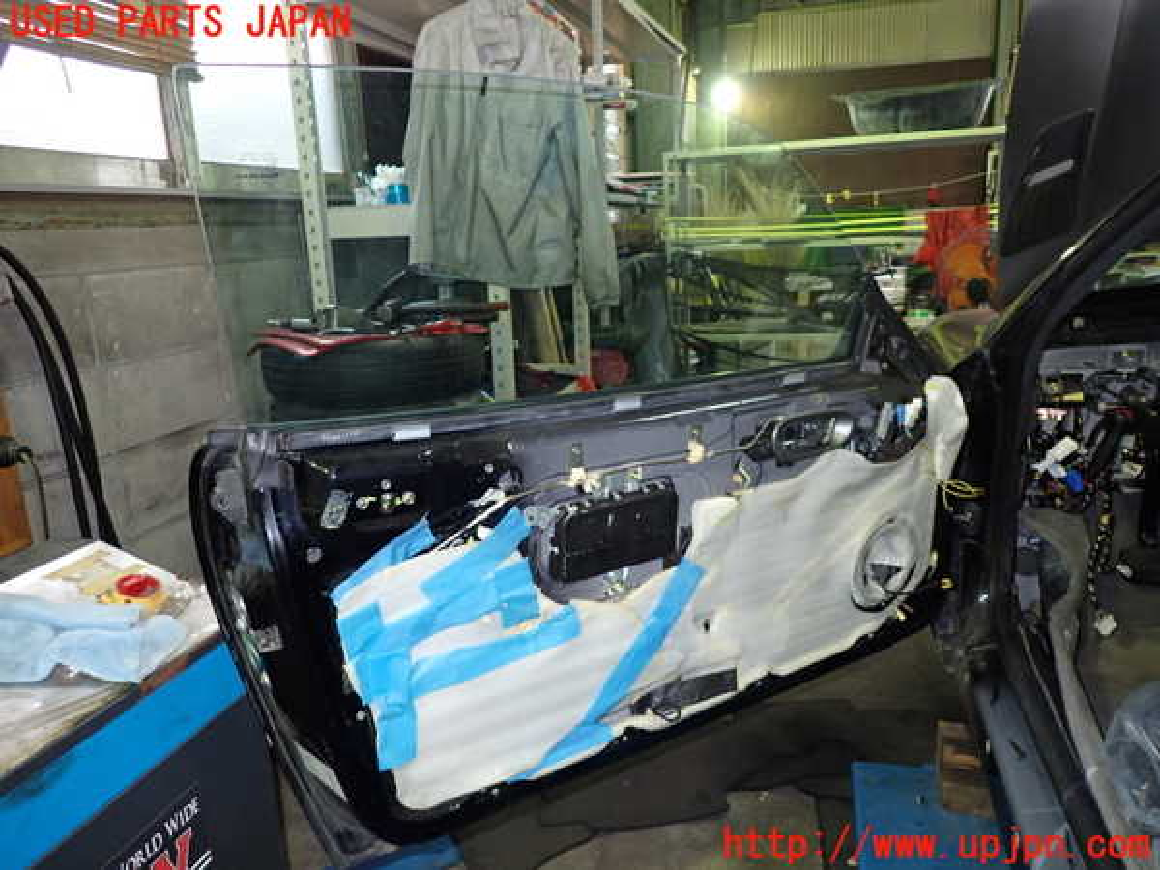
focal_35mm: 25
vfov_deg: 54.9
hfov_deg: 69.4
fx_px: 838
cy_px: 435
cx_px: 580
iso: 250
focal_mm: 4.5
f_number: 2
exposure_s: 1/30
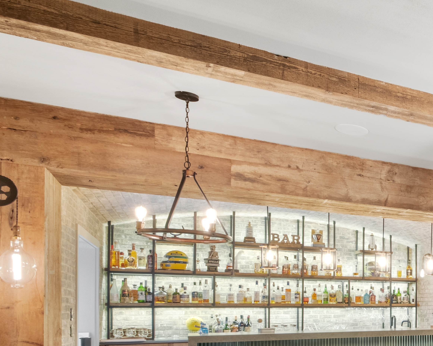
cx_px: 556
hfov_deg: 34.6
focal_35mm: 38
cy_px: 305
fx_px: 487
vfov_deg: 36.9
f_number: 9
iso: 320
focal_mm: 10
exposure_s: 6.5
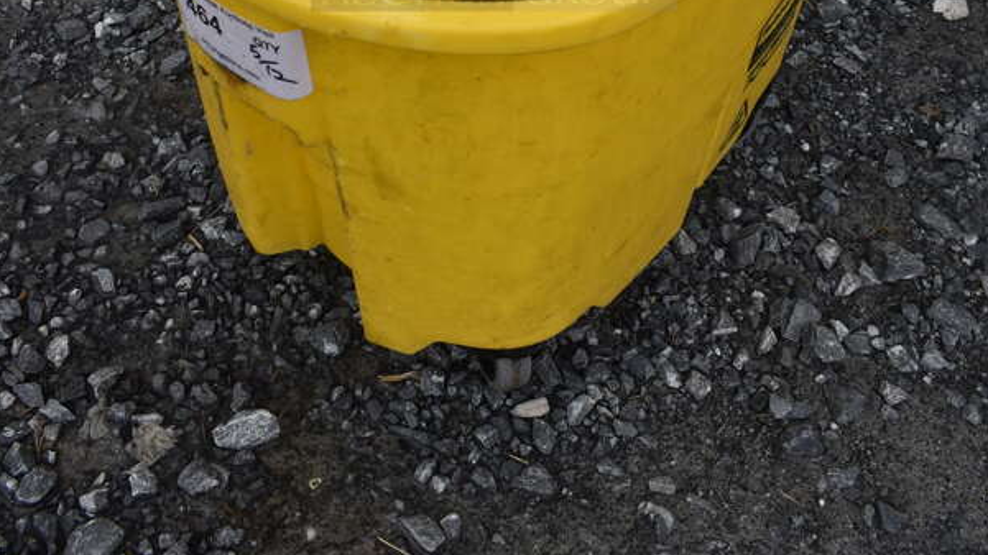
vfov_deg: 25.4
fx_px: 1126
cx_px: 495
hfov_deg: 47.4
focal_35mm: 43
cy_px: -75
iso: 200
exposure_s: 1/500
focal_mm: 18
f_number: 8
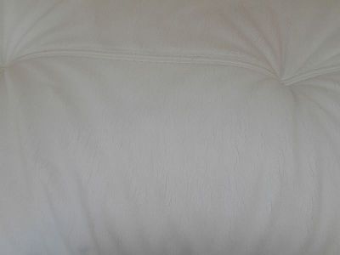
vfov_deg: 46.8
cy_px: 128
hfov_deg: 60.0
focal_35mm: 30
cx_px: 170
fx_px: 295
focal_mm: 5.36
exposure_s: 1/30
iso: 200
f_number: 3.5
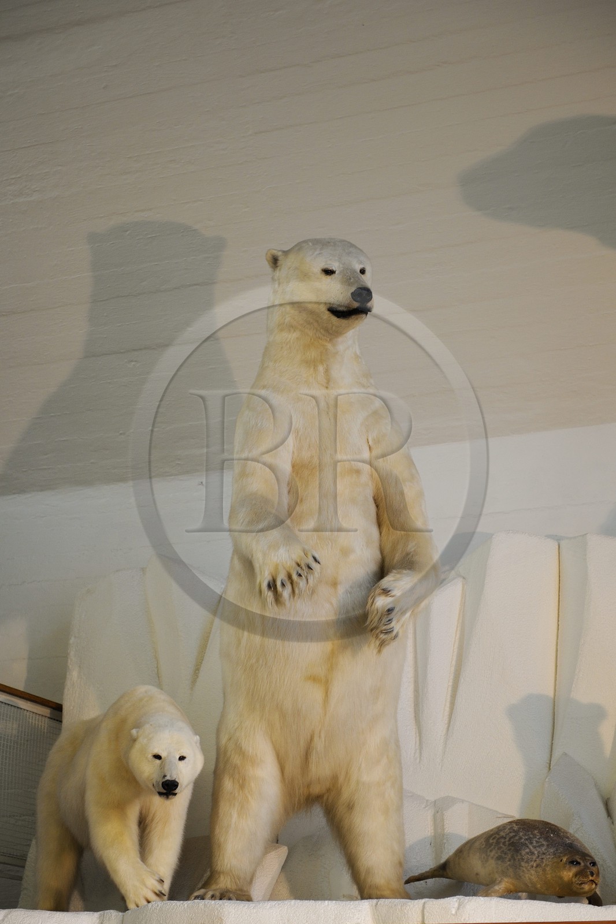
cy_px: 462
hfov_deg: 19.4
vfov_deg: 28.8
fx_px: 1797
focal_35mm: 70
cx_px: 308
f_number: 3.5
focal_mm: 70
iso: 800
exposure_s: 1/50
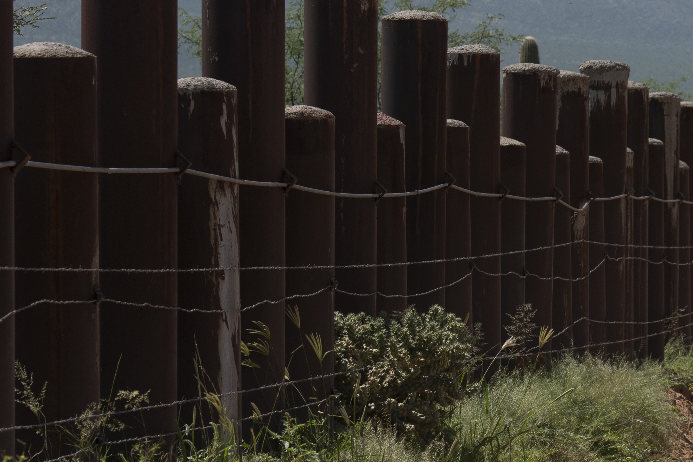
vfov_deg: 4.7
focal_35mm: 291
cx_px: 744
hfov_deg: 7.0
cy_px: 205
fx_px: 5603
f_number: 9
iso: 400
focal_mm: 102
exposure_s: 1/800
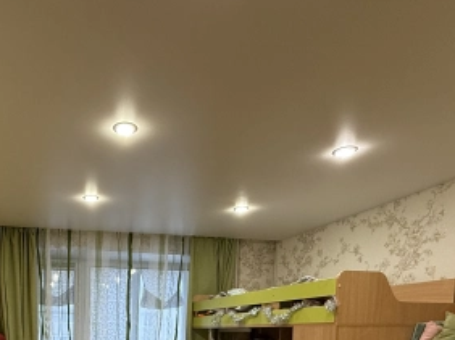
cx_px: 100
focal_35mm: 31
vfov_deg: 38.7
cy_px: 359
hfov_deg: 54.9
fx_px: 407
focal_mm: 2.22
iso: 320
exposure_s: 1/100
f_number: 2.2
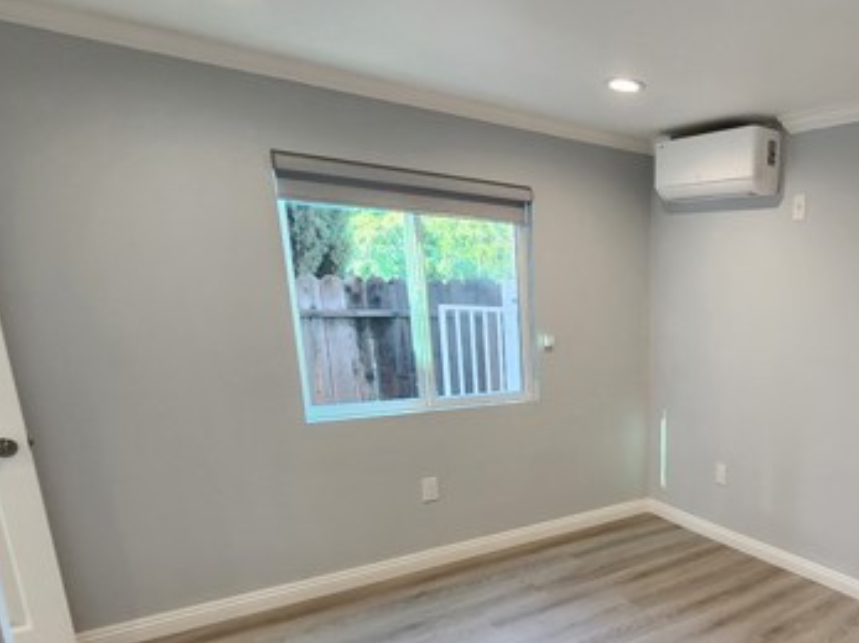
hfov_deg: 62.9
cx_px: 733
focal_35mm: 24
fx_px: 595
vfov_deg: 54.7
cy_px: 465
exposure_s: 1/60
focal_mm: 2.2
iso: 250
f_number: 2.2
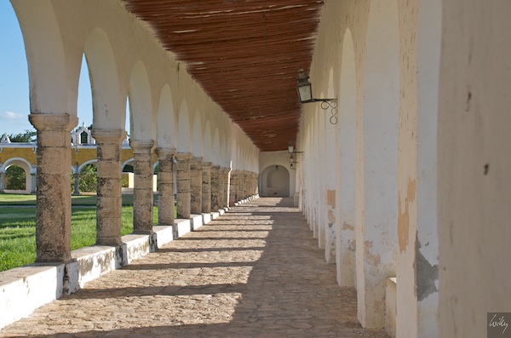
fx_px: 807
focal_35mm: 57
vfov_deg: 23.7
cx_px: 256
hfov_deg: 35.1
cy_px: 169
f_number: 9
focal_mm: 38
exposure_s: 1/320
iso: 320
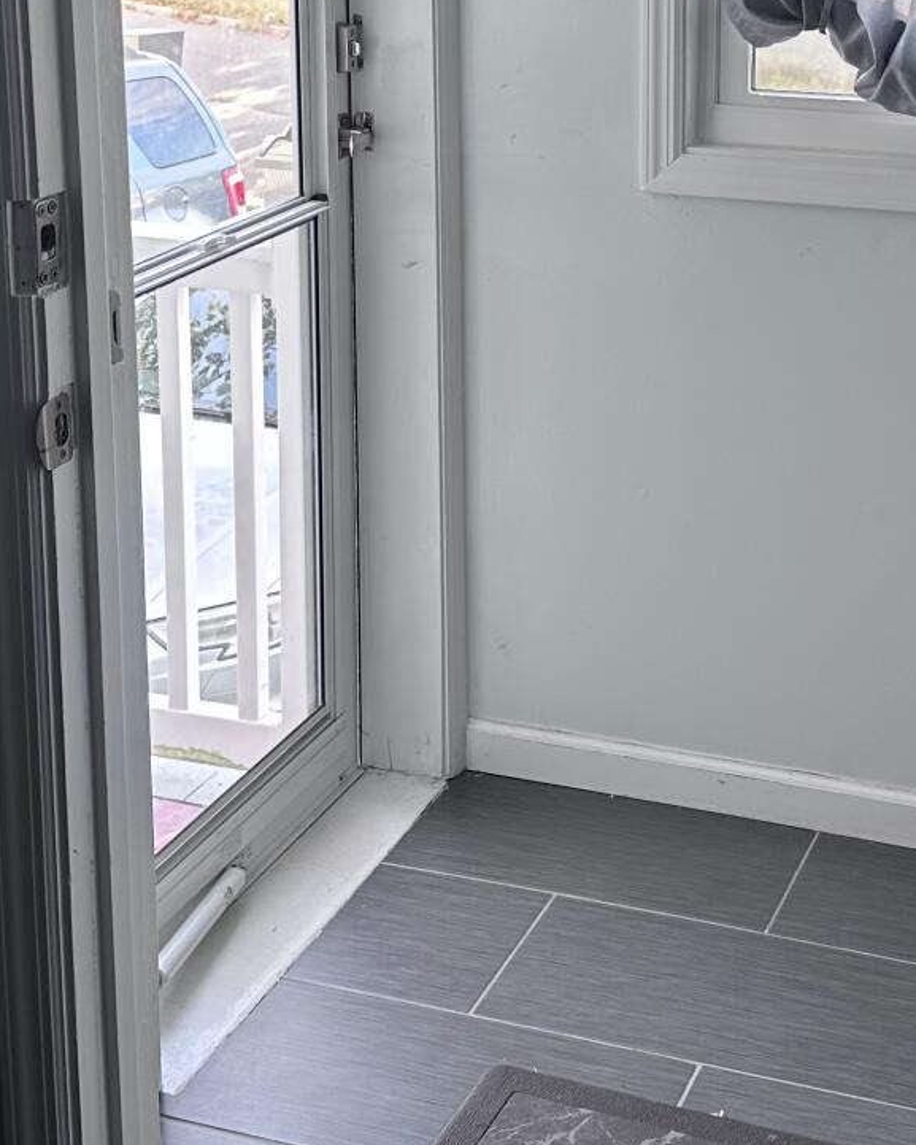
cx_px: 652
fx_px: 2202
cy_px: 273
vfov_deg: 28.7
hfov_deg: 23.3
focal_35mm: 65
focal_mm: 6.86
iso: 80
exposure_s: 1/121
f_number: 1.78
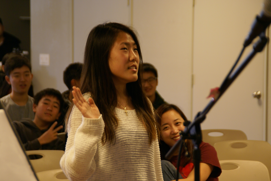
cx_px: 136
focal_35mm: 187
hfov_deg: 11.0
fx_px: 1409
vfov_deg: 7.4
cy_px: 92
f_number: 6.3
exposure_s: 1/15
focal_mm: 120
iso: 400
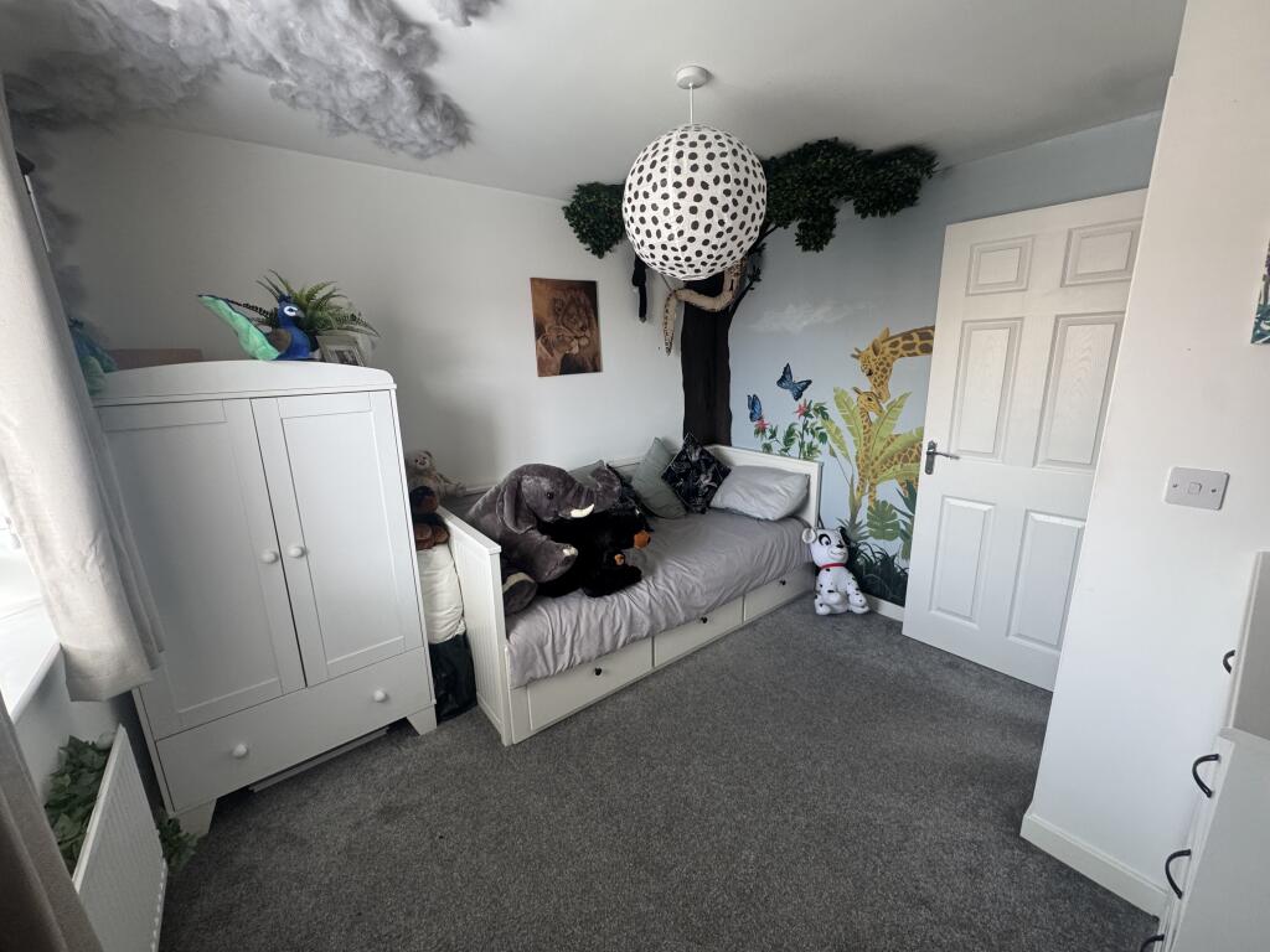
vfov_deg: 85.7
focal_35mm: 14
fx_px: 514
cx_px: 635
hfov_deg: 102.1
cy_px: 476
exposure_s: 1/99
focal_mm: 2.22
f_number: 2.2
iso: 200
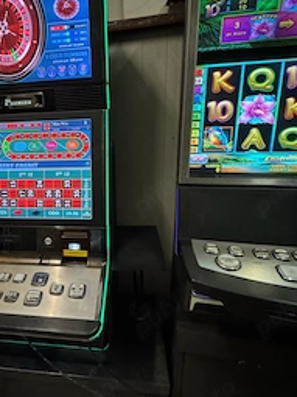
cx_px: 95
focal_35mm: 22
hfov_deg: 59.4
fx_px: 252
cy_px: 195
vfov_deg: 76.4
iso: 1000
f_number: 2.2
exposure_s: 1/50
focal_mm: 2.22
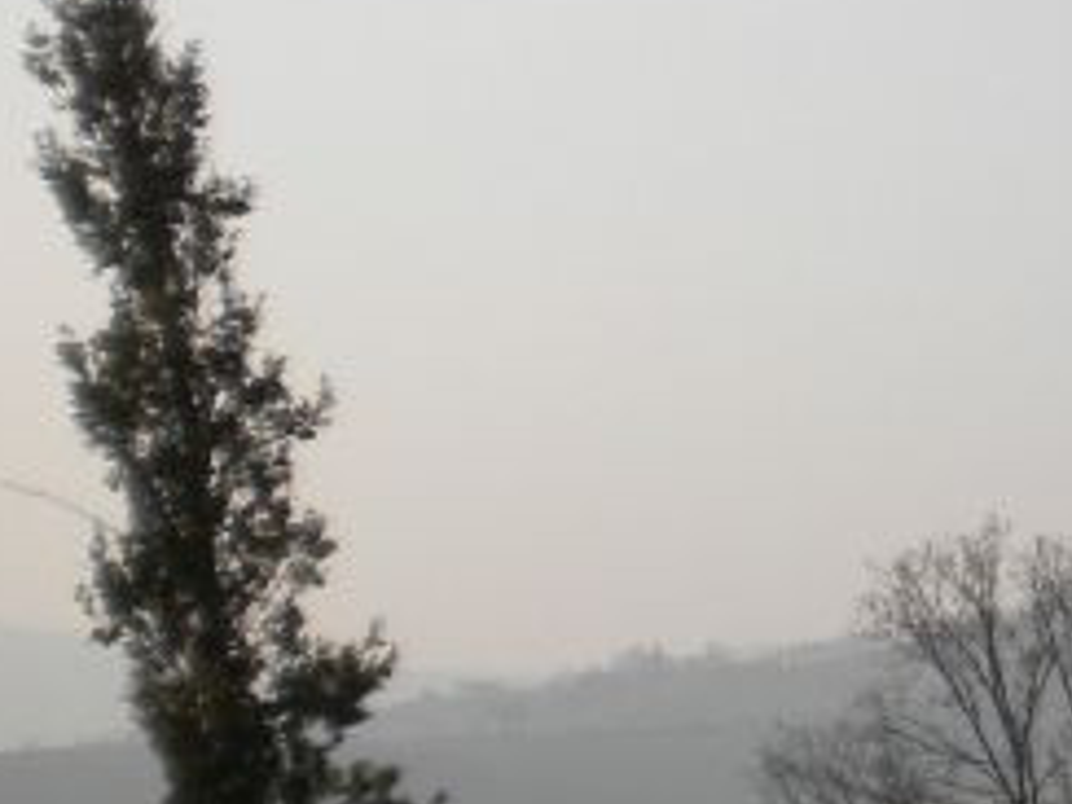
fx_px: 4552
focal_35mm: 147
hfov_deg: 12.0
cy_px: 215
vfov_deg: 10.1
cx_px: 2148
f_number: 4.6
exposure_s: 1/737
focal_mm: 6.3
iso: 80
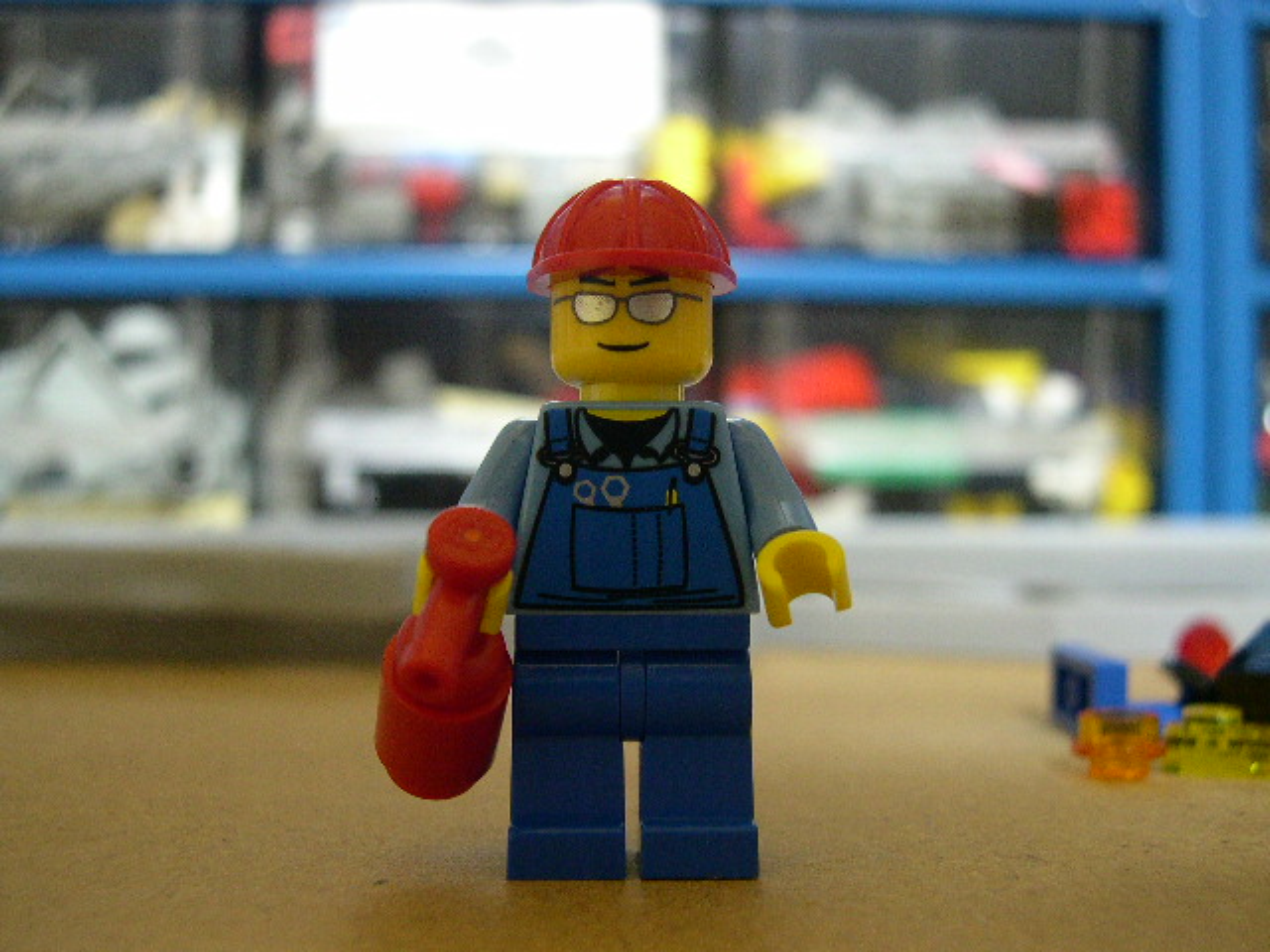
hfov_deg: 49.0
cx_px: 635
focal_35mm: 38
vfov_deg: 37.7
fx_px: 1394
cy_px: 476
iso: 400
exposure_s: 1/3.8
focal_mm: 8
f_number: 2.8
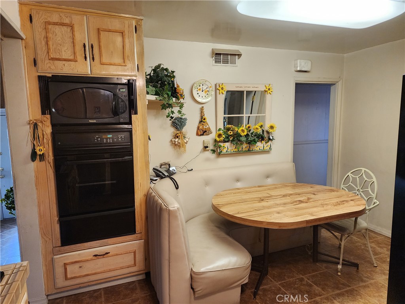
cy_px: 152
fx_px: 269
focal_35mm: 23
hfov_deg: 73.9
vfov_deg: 58.9
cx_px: 202
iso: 320
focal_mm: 6.4
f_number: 1.8
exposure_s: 1/120
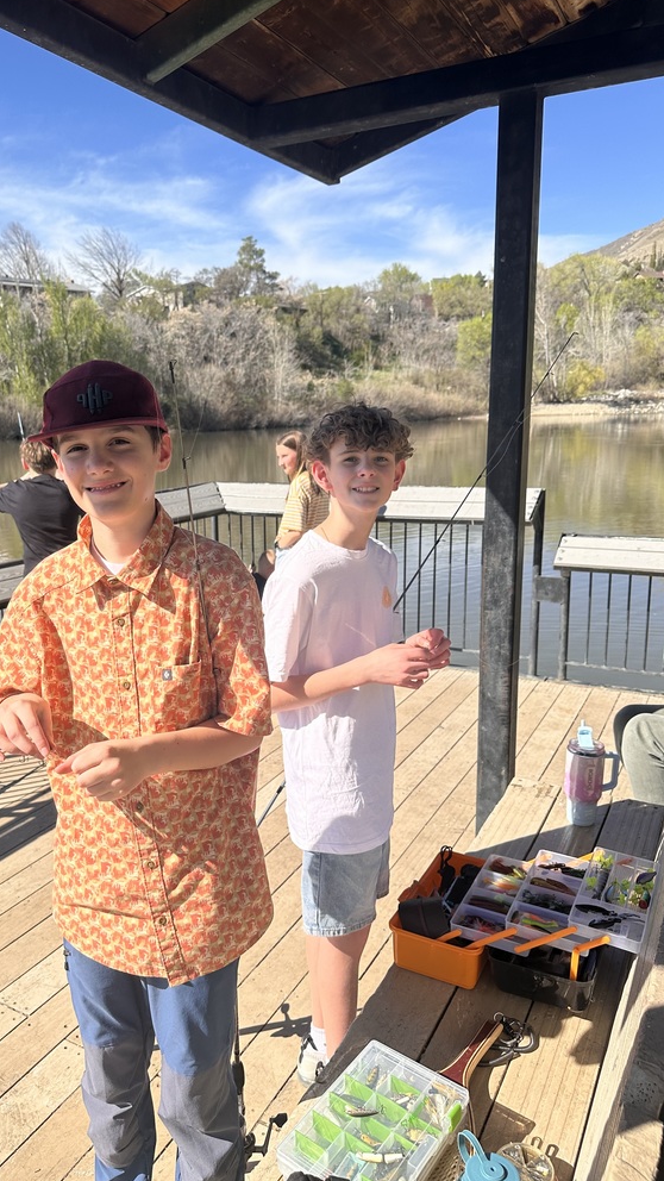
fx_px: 845
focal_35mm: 27
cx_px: 246
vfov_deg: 69.9
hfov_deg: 42.5
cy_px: 592
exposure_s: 1/4184
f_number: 1.78
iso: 80
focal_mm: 6.86
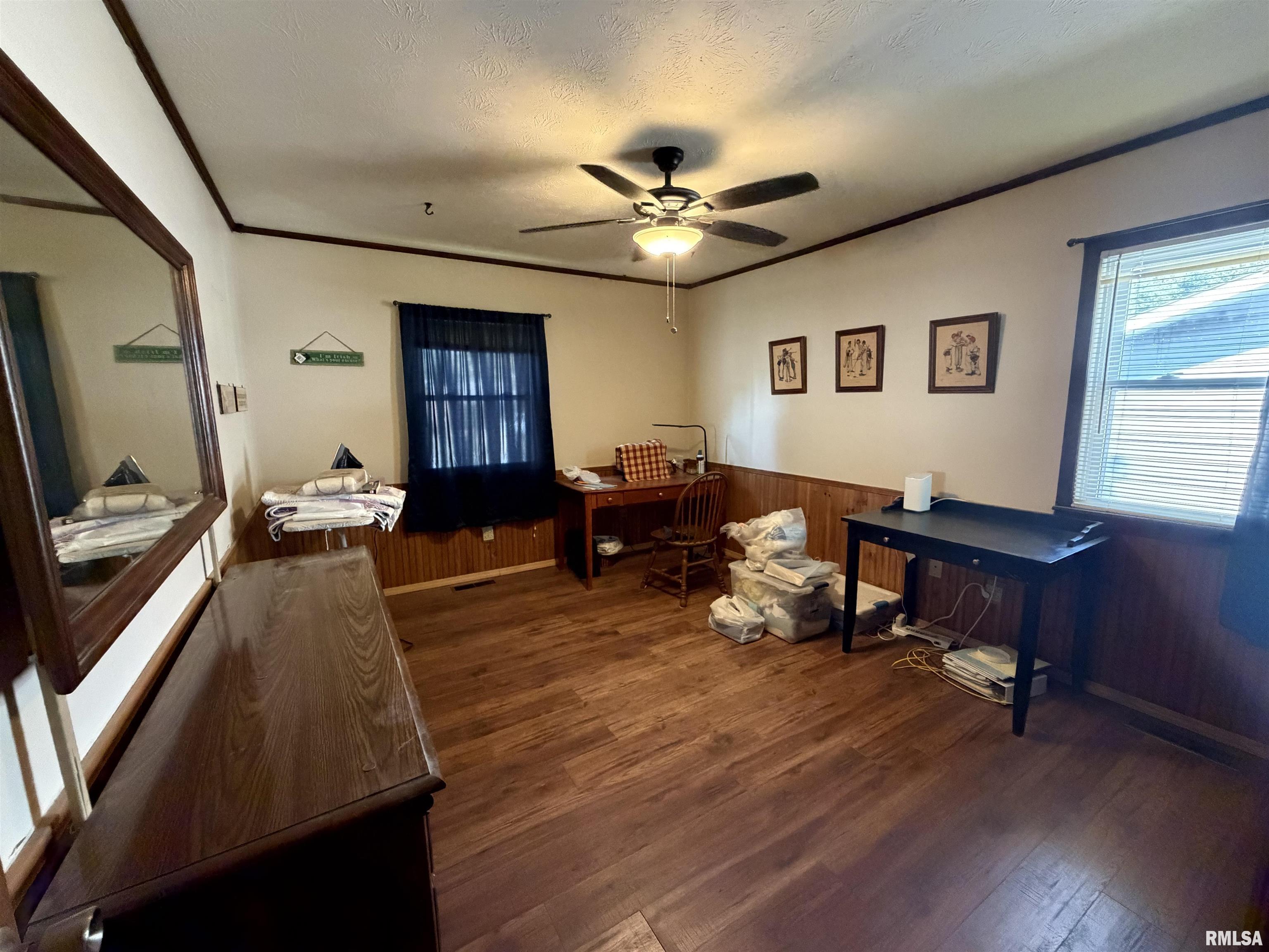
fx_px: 513
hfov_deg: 102.1
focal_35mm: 14
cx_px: 634
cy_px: 476
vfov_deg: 85.7
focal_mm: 2.22
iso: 1000
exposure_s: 1/60
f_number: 2.2
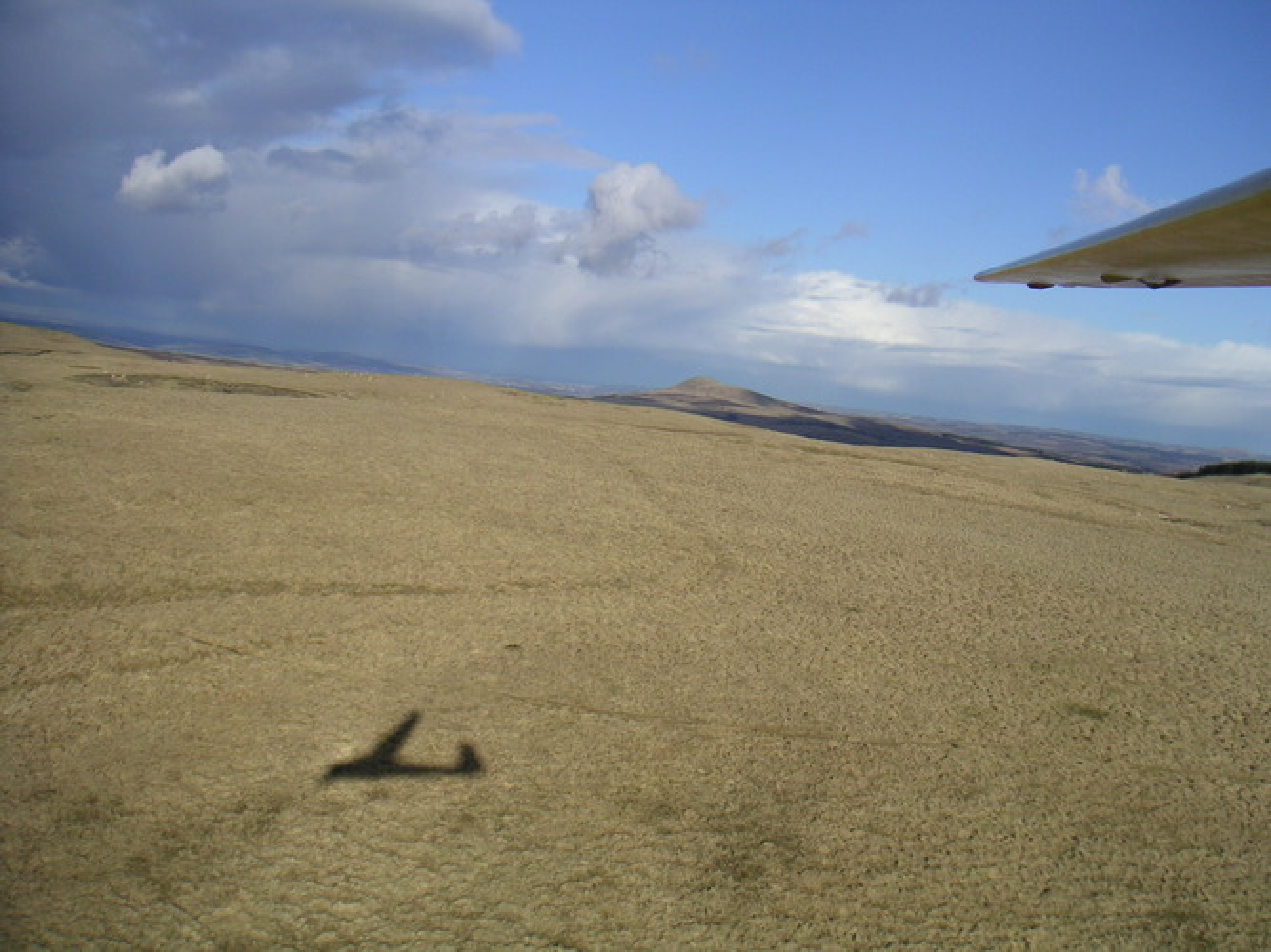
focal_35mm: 38
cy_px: 476
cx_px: 636
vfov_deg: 37.7
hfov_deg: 49.0
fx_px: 1395
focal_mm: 6
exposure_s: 1/180
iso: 50
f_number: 6.7
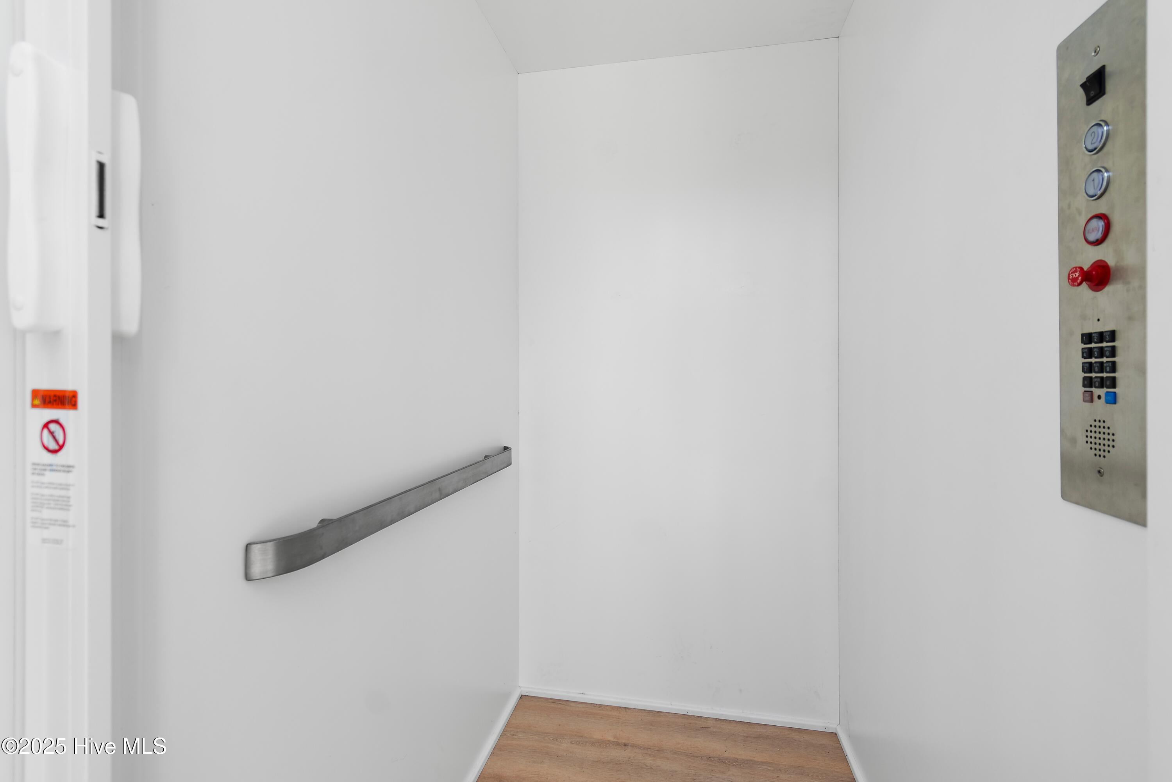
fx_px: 488
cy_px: 391
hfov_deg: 100.4
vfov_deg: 77.3
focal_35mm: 15
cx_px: 586
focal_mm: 10
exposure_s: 1/60
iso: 100
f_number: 4.5
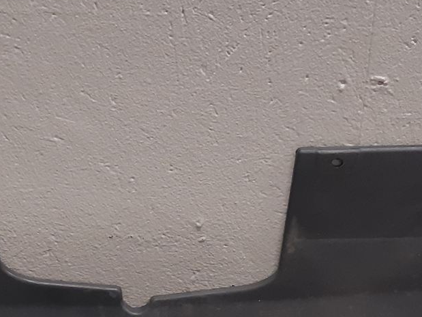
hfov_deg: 22.7
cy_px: 263
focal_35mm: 86
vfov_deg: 17.0
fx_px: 1048
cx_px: 149
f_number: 1.7
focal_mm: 3.93
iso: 160
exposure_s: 1/50
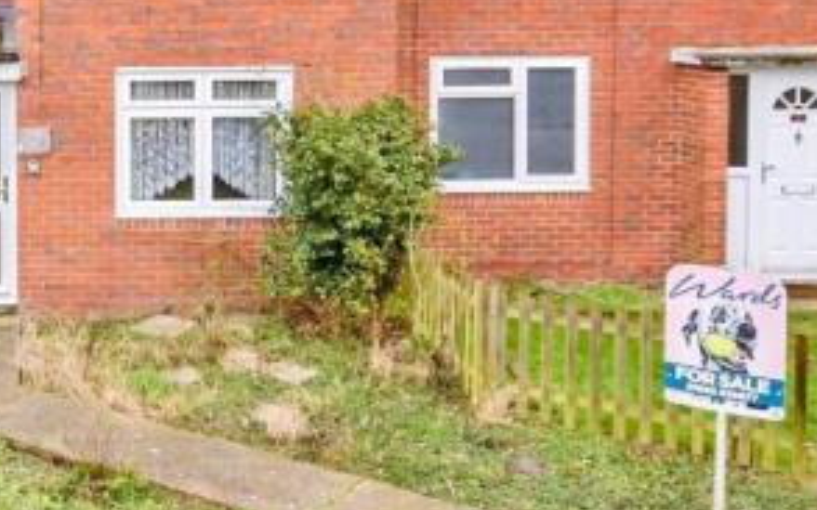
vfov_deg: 30.8
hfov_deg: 41.2
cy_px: 146
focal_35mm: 41
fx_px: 913
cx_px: -24
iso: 320
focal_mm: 12
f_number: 7.1
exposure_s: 1/100
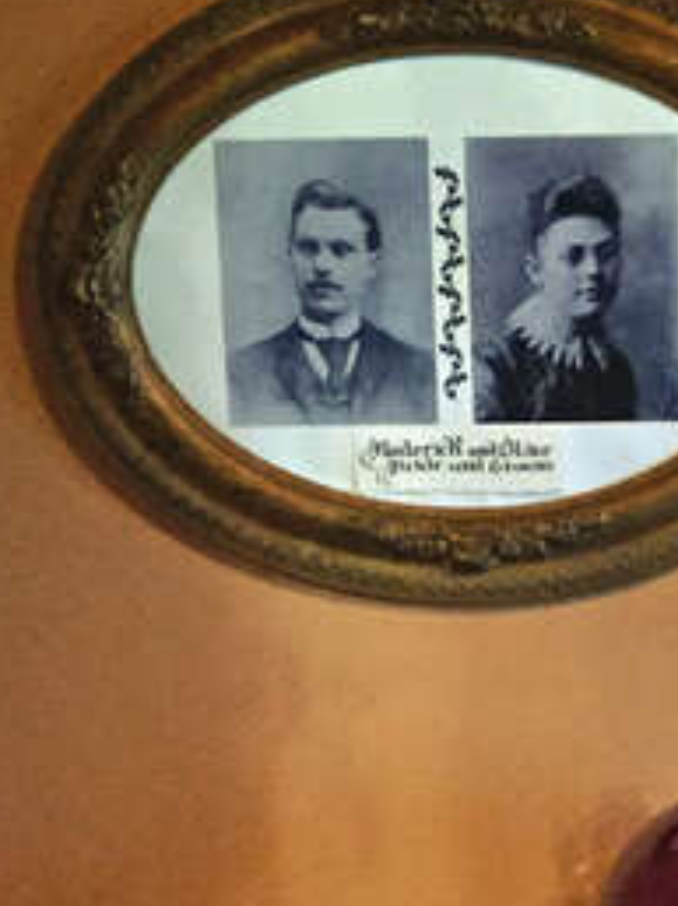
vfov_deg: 19.6
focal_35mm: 90
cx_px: 615
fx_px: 2354
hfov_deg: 16.2
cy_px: 1271
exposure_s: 1/15
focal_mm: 4.15
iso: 800
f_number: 2.2
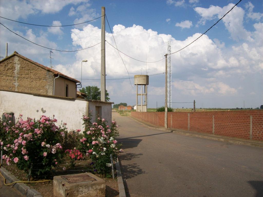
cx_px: 132
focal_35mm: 36
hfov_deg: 51.4
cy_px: 98
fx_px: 273
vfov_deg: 39.6
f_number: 4.8
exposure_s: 1/876
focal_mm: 6
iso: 80
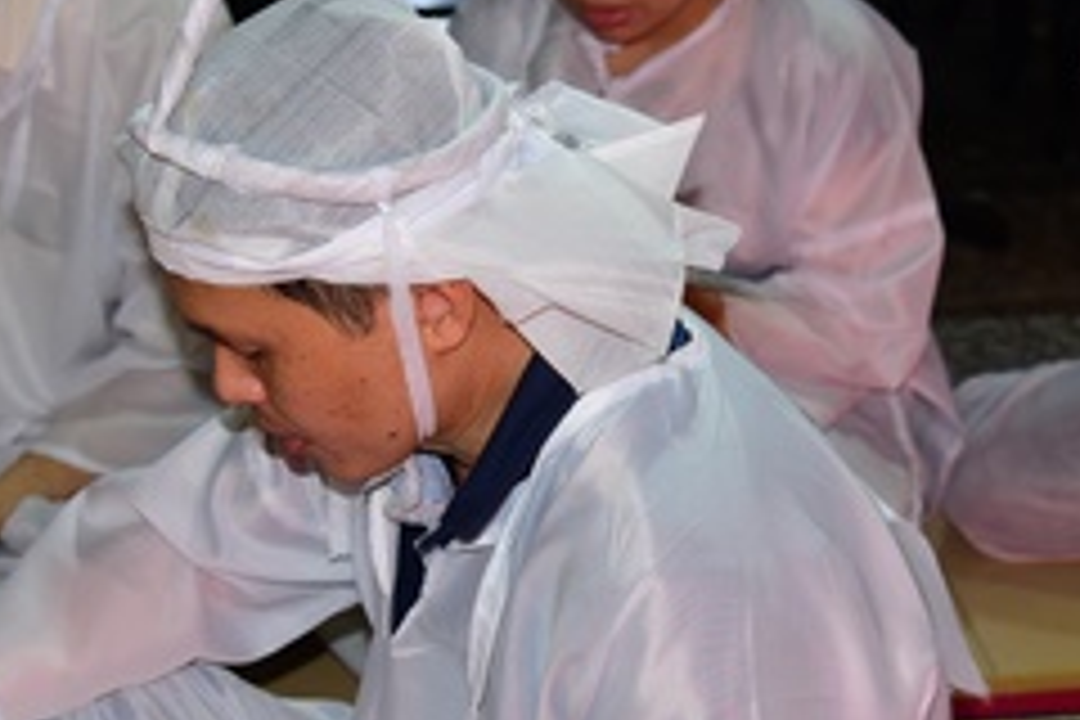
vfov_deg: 14.8
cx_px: 688
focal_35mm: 92
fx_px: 2760
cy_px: 130
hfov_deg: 22.1
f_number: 4
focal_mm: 34
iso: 320
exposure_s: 1/60
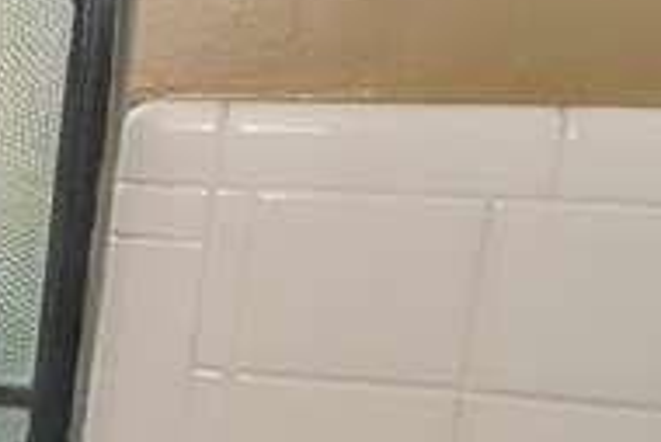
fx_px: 1507
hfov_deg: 16.2
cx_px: -793
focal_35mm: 82
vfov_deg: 16.6
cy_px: 339
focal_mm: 12
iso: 12800
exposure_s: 1/60
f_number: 14
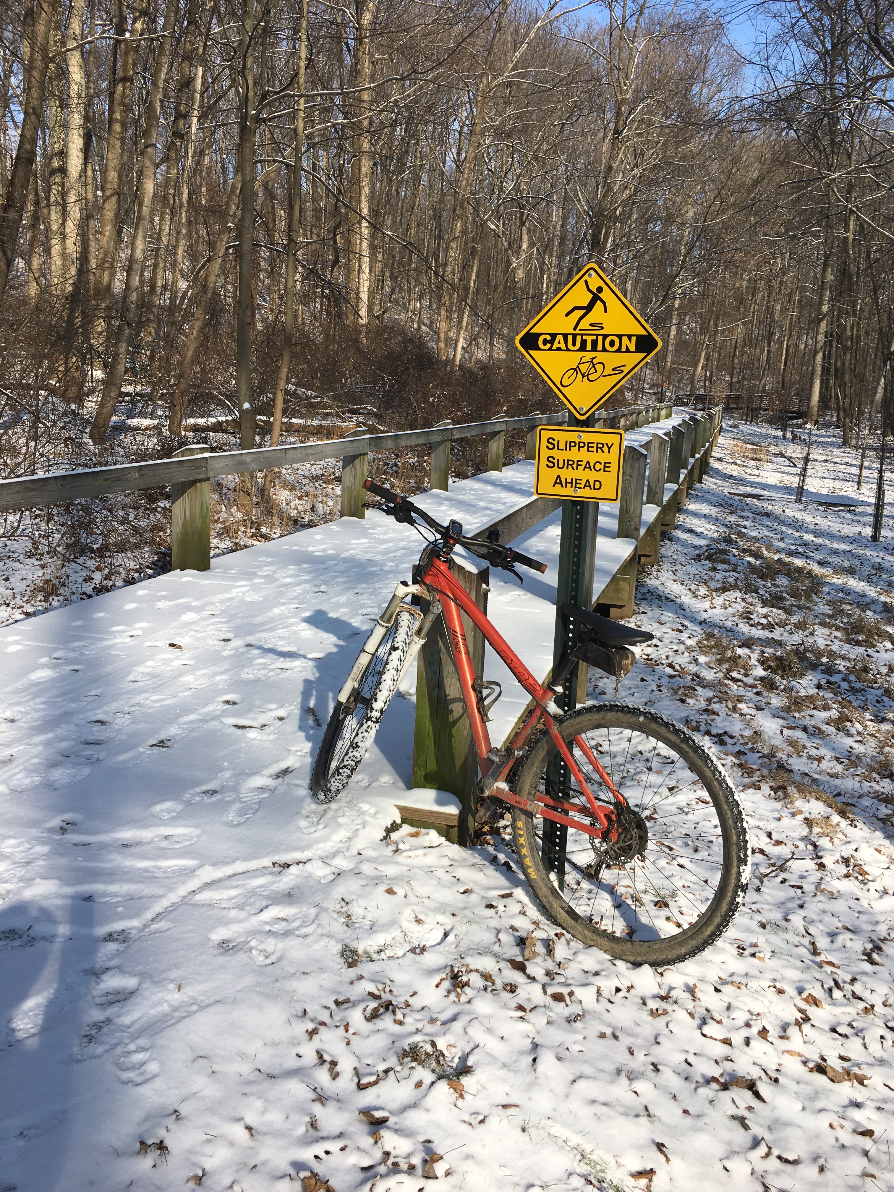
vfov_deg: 61.7
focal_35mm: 29
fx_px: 999
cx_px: 447
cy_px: 596
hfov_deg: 48.2
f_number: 2.2
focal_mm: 4.15
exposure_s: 1/1451
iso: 25
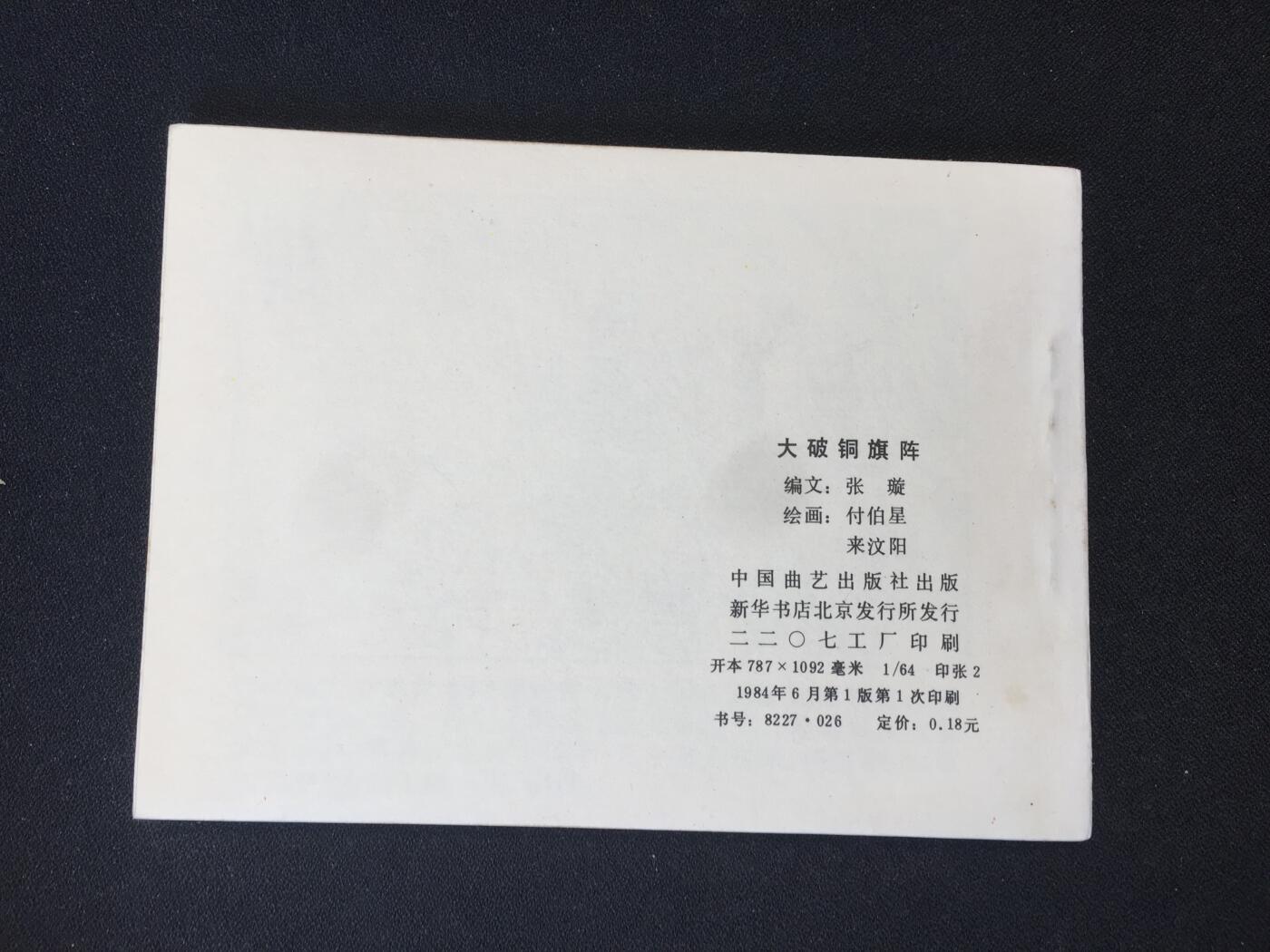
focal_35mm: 29
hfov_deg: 61.7
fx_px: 1064
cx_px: 635
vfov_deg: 48.2
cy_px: 476
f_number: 2.2
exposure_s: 1/50
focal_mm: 4.15
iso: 32
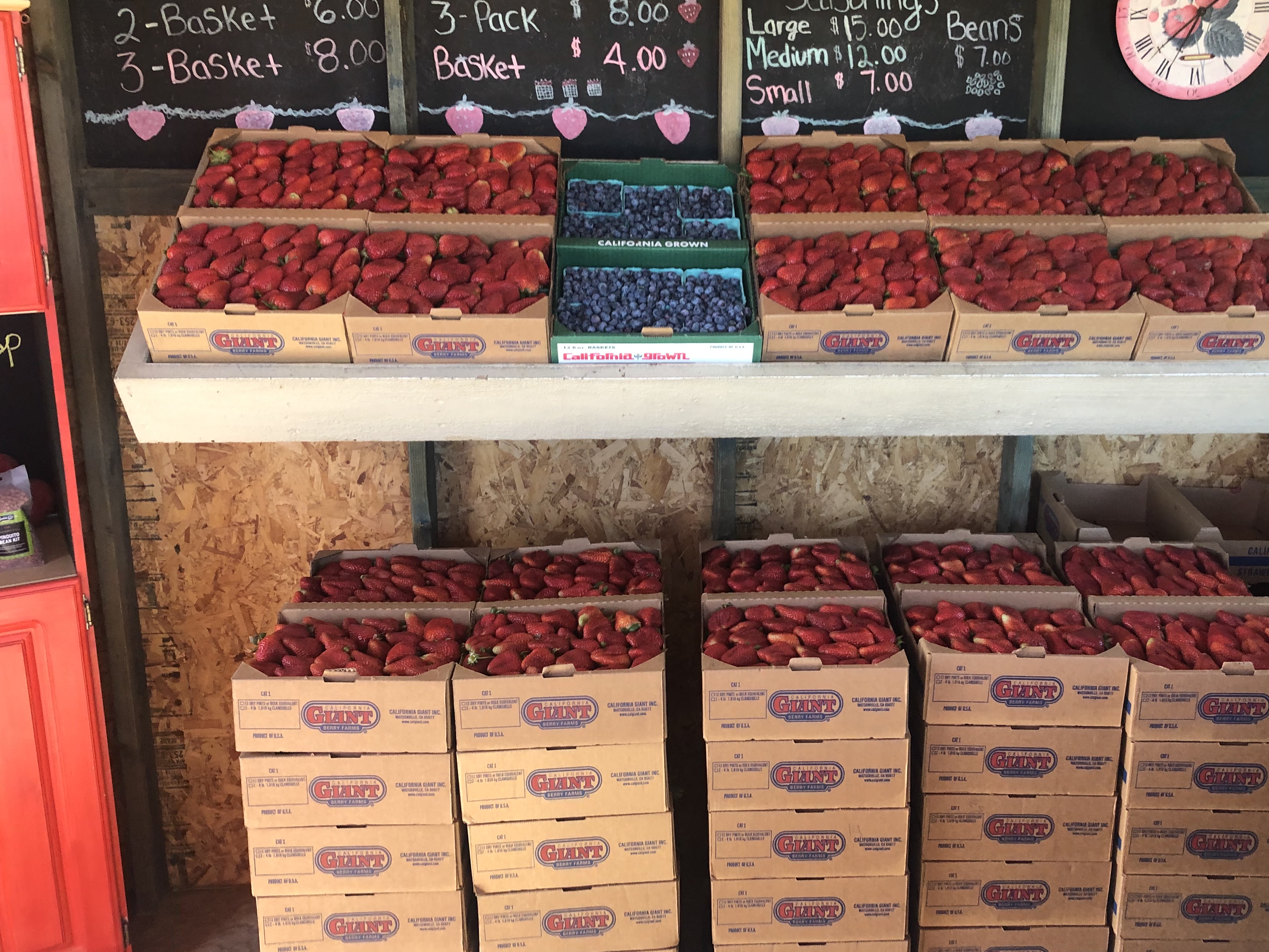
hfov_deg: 53.8
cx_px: 723
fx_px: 1246
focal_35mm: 34
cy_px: 418
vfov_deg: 41.7
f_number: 1.8
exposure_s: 1/30
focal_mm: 3.99
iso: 32
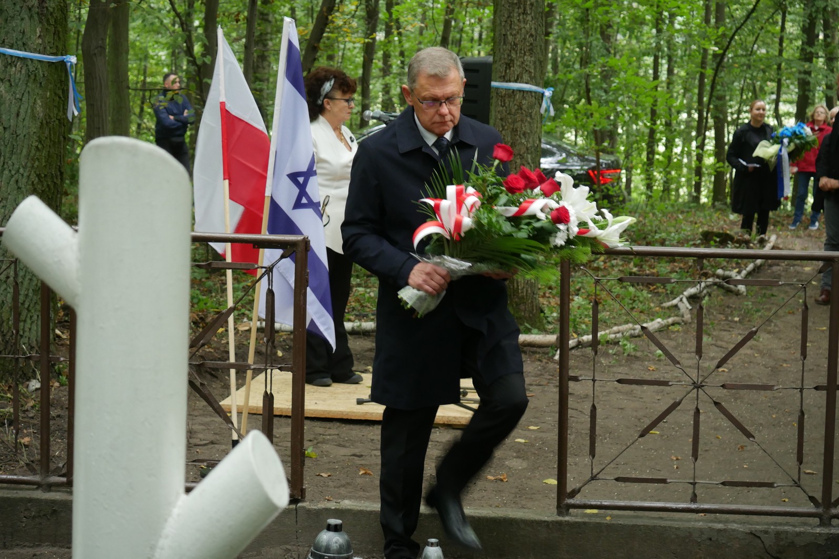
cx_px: 421
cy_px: 244
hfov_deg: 21.7
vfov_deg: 14.5
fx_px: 2190
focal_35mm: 94
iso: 800
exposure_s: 1/50
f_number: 4.5
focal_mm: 45
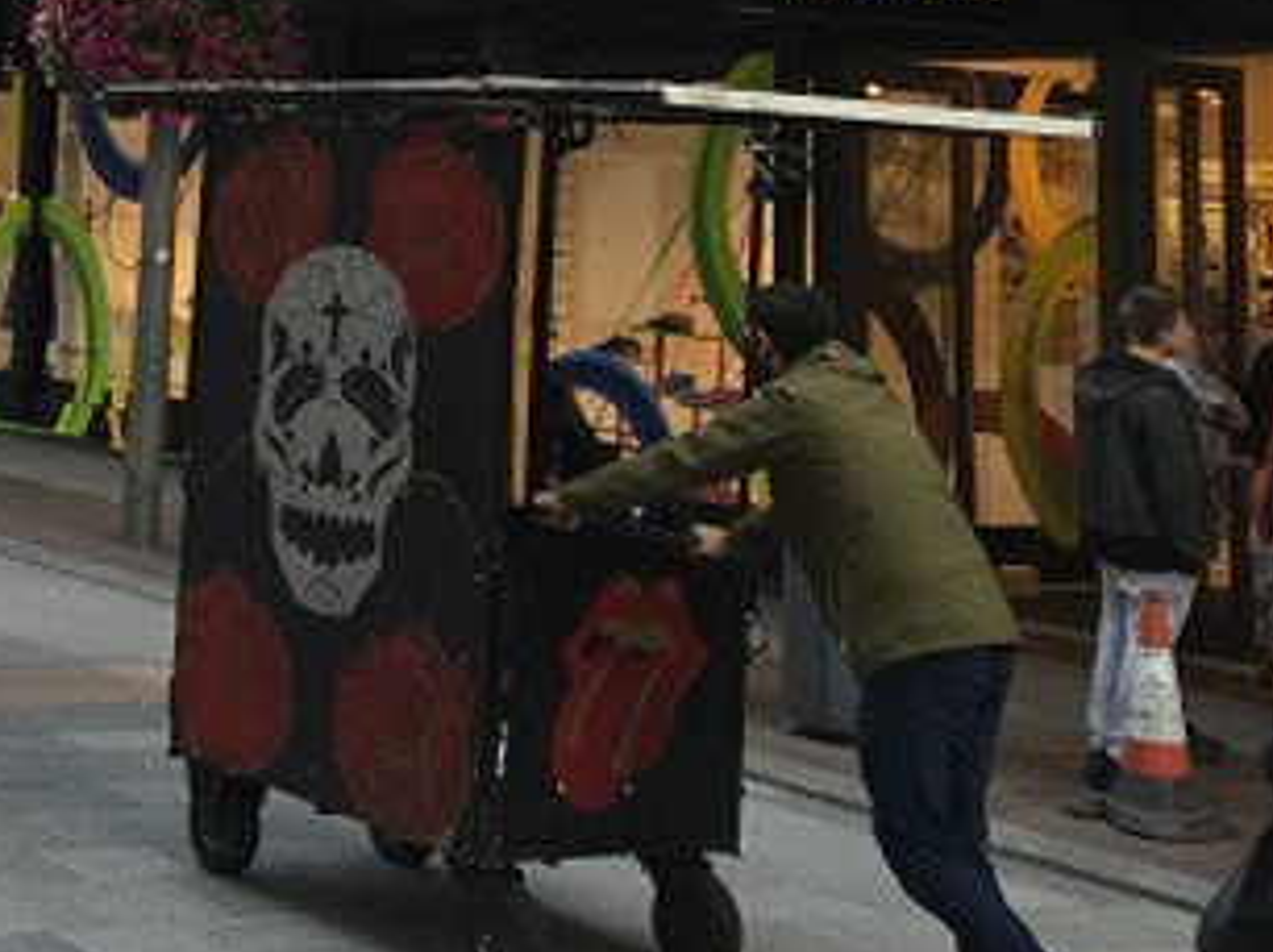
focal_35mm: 73
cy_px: -193
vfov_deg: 19.0
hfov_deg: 25.0
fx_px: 2682
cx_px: -87
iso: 32
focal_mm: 4.15
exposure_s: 1/172
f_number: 2.2
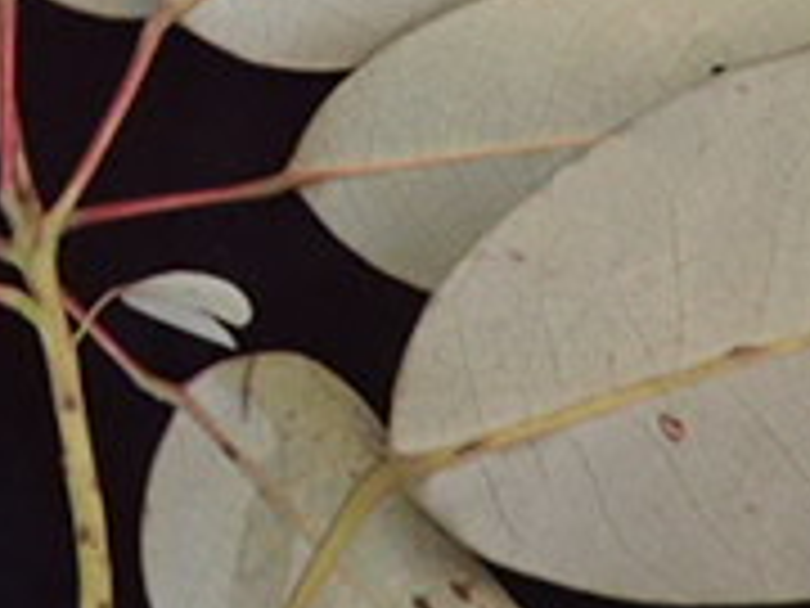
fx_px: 2083
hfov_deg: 21.6
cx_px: 122
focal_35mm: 89
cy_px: -63
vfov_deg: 16.1
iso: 400
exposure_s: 1/30
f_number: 2
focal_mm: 4.5
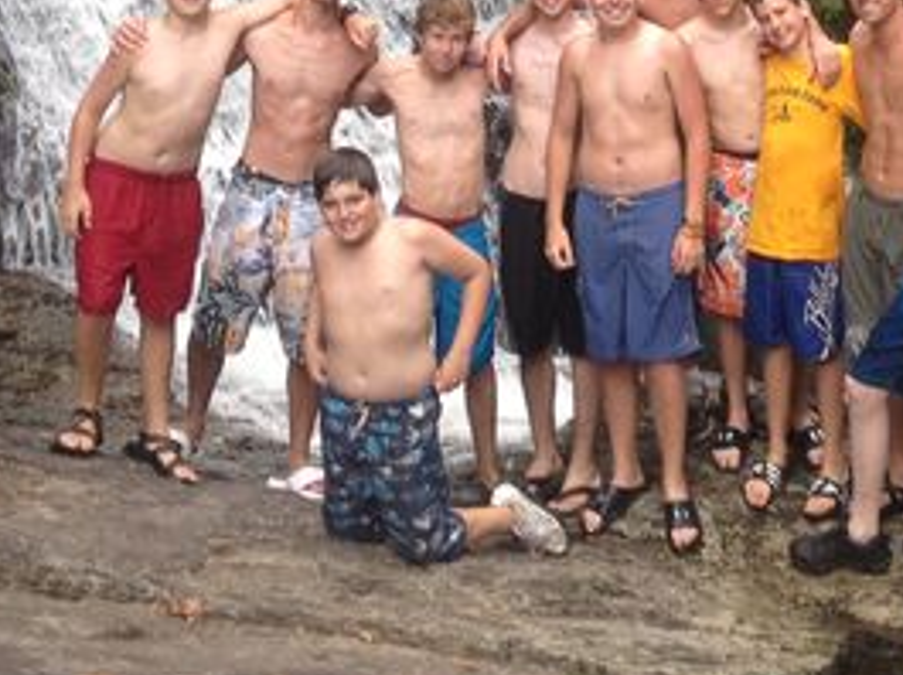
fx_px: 2657
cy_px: -198
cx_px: 731
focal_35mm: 102
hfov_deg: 19.1
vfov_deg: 13.9
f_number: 2.4
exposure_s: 1/222
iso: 64
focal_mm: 4.28
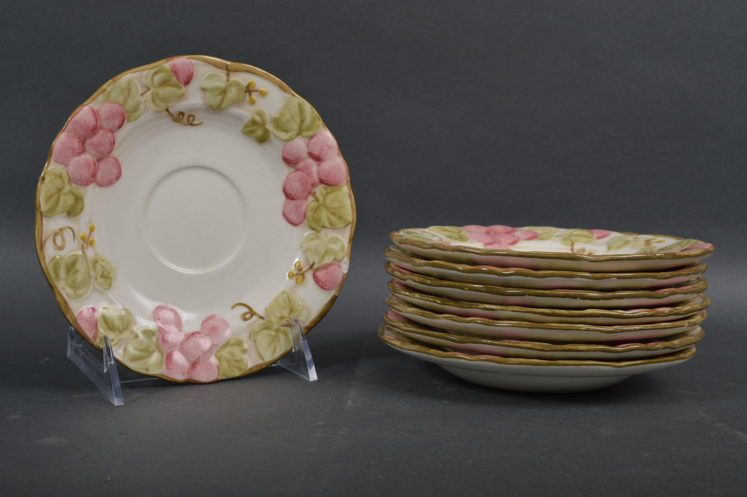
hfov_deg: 35.1
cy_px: 248
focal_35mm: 57
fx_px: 1182
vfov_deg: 23.7
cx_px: 374
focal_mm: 38
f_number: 9
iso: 100
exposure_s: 1/160
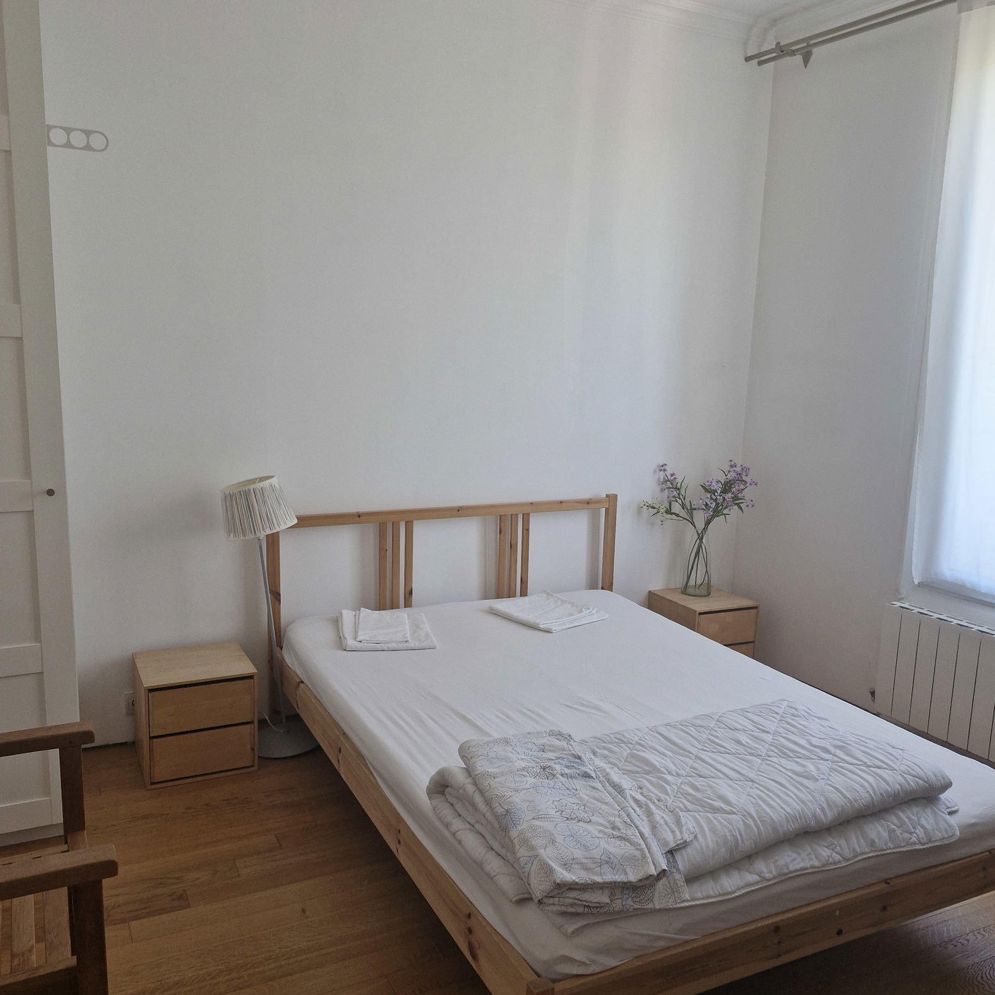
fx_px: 911
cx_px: 507
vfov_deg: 57.3
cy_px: 510
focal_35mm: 28
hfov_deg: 57.3
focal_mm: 5.54
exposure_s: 1/180
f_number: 1.8
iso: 160
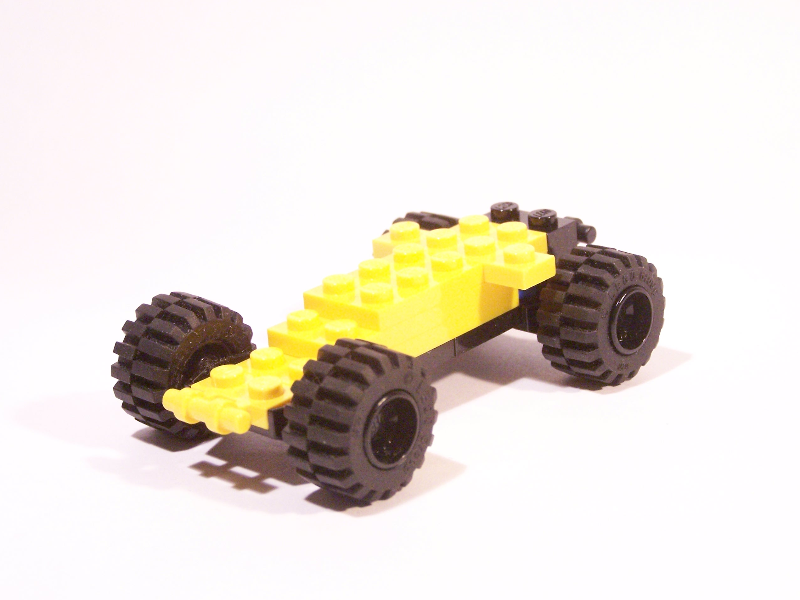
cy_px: 301
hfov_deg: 25.7
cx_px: 404
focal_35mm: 76
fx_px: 1757
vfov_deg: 19.4
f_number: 3.2
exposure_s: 1/45
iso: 400
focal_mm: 12.4
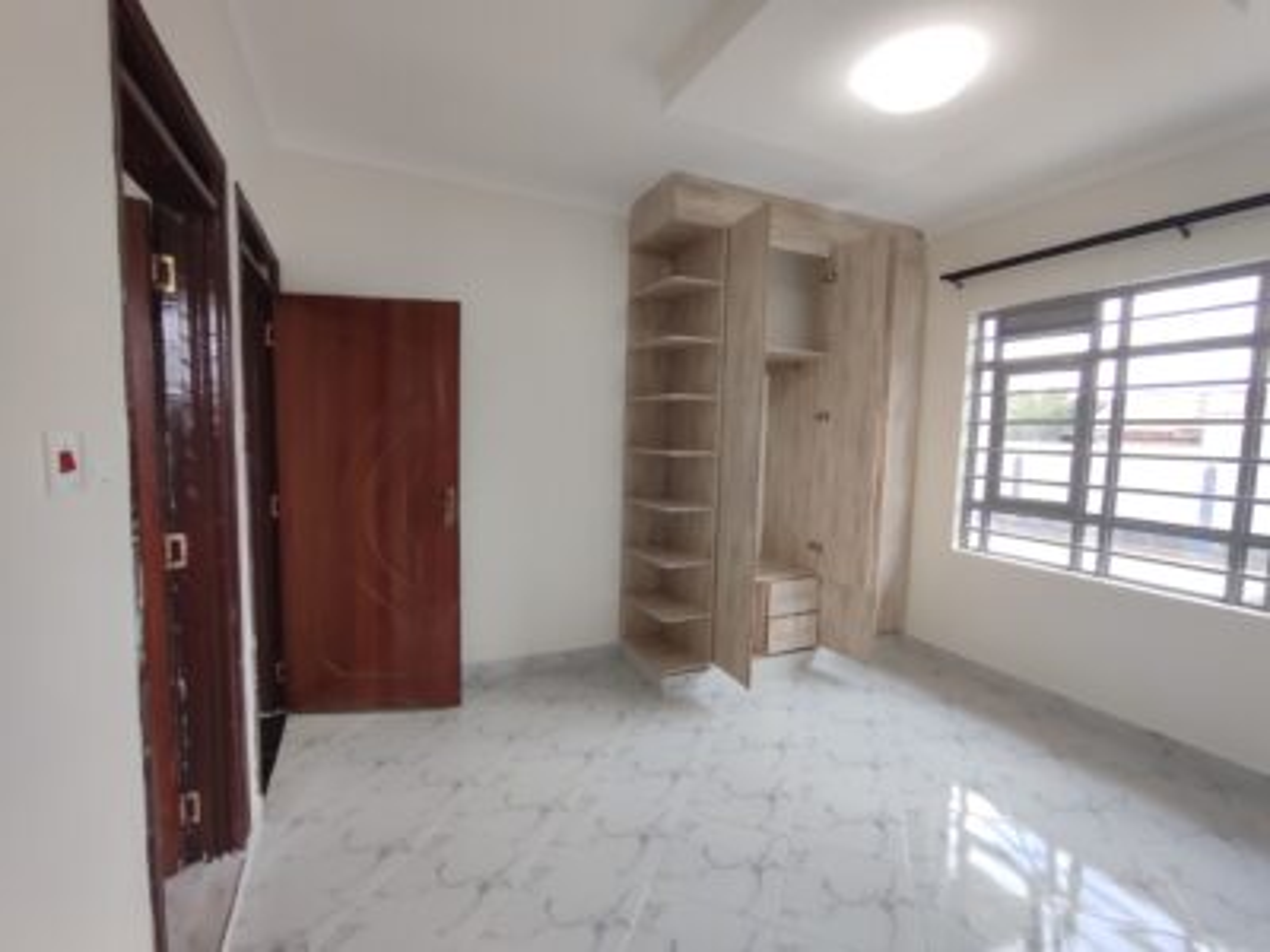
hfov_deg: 106.2
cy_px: 476
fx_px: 477
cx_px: 635
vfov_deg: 89.9
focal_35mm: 13
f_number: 2.2
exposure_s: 1/60
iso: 151
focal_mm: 1.66
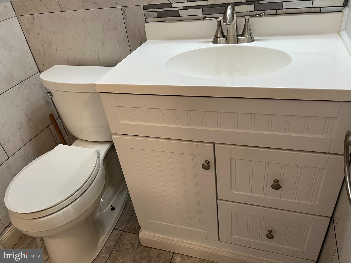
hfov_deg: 67.3
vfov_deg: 53.1
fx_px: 264
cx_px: 176
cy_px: 132
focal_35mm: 26
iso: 80
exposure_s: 1/60
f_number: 1.6
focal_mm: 5.1
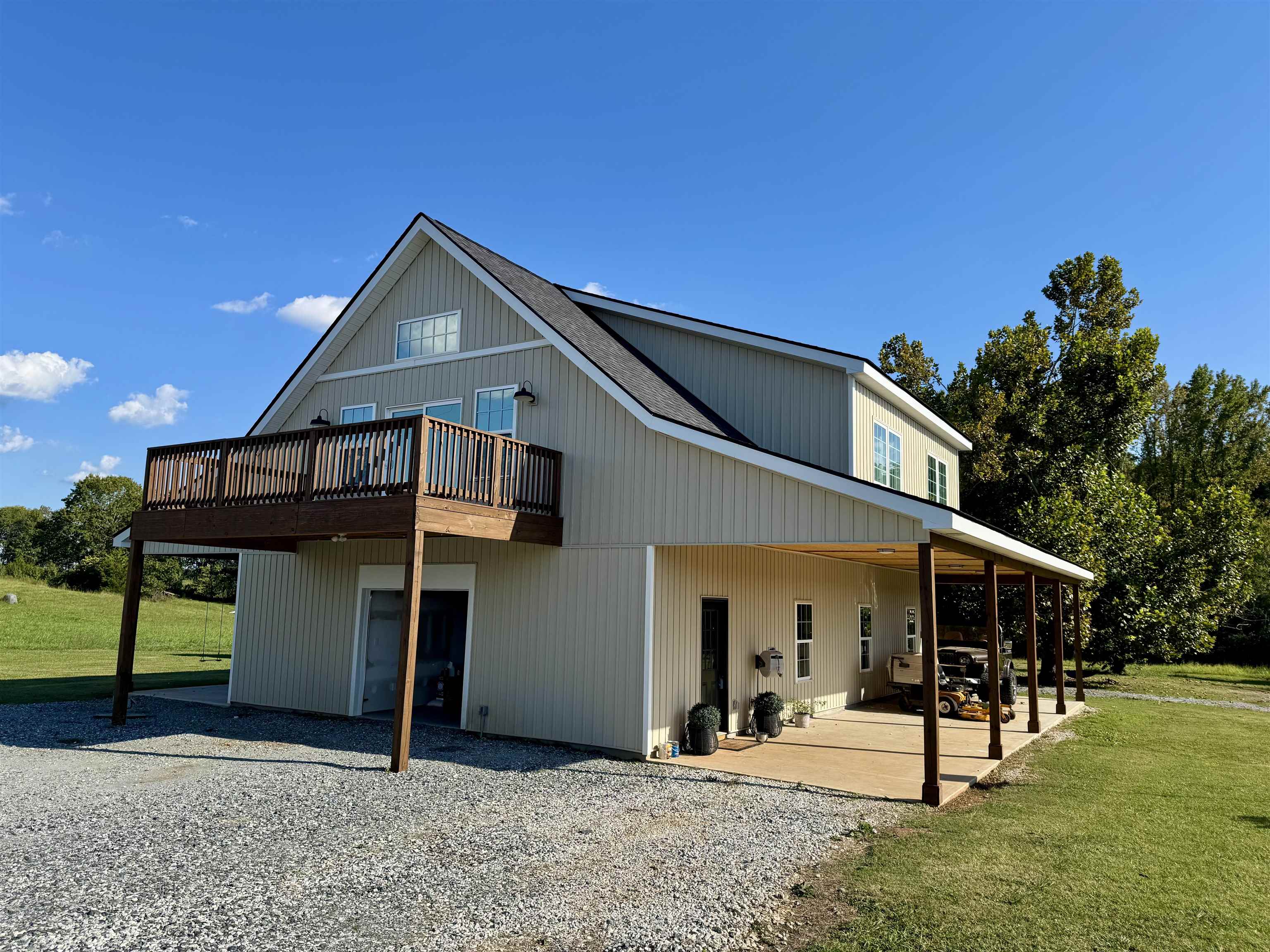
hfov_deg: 71.6
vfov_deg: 56.8
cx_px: 635
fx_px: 881
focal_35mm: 24
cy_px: 476
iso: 80
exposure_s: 1/3802
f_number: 1.78
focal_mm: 6.76
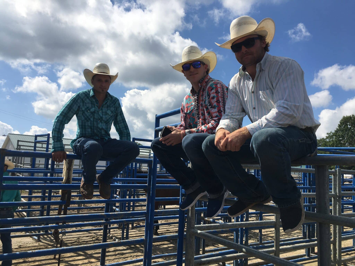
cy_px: 133
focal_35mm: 29
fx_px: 297
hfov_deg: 61.7
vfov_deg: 48.2
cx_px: 178
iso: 25
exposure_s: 1/2653
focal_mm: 4.15
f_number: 2.2
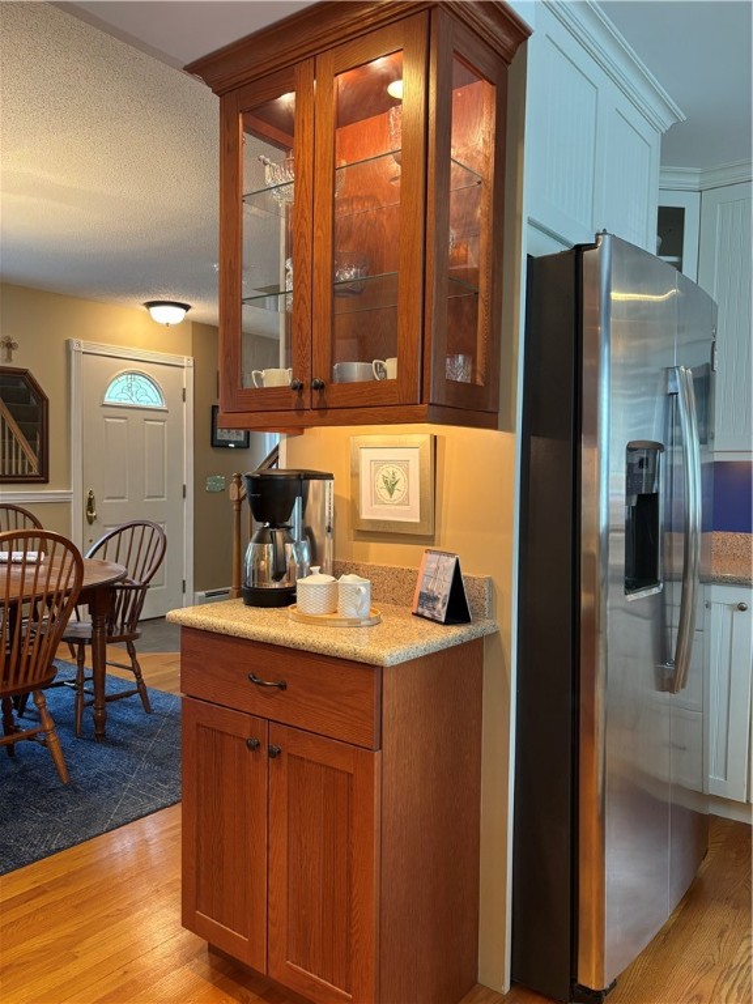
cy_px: 502
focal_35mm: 26
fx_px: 754
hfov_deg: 53.1
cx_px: 376
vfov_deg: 67.3
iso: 200
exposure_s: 1/60
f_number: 1.6
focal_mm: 5.96
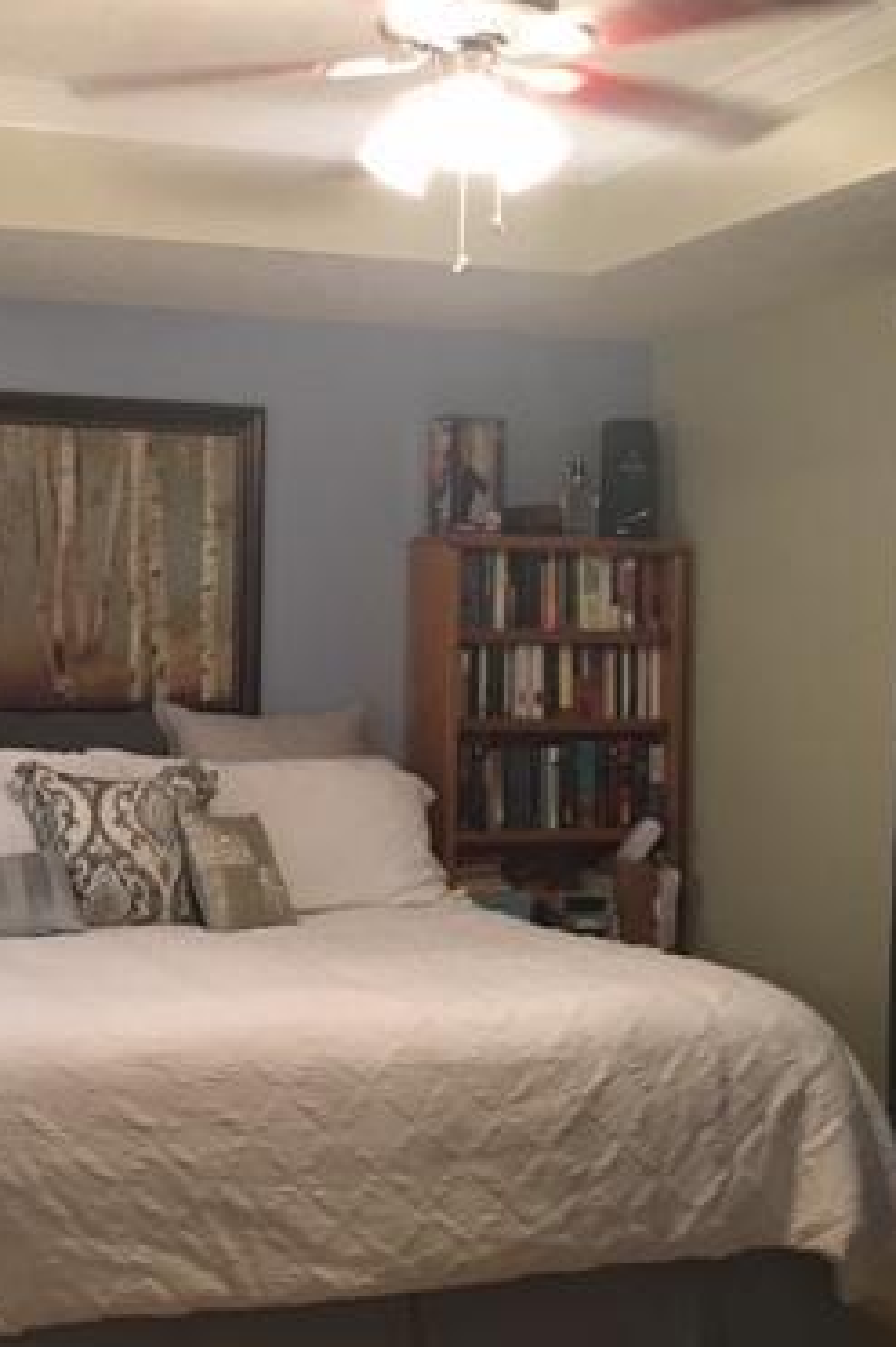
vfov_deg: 38.2
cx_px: 152
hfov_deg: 25.4
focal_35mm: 52
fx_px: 1943
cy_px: 712
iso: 160
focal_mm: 4.15
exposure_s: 1/30
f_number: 2.2
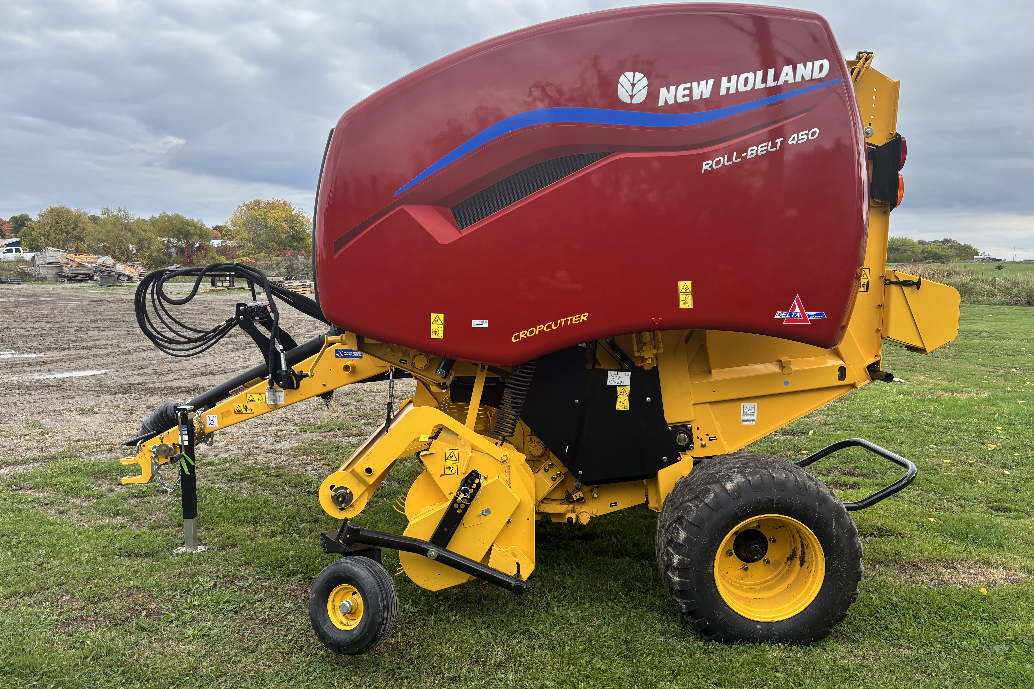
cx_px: 528
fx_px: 804
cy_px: 339
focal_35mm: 28
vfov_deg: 46.4
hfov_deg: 65.5
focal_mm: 5.96
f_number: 1.6
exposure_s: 1/1058
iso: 50
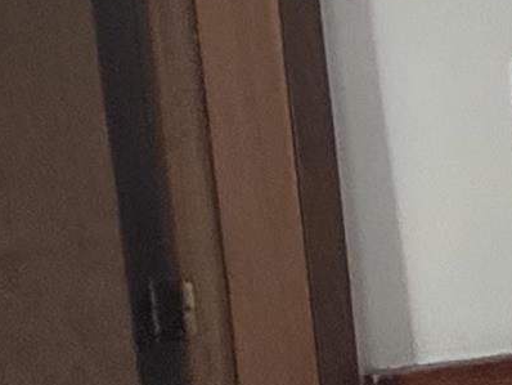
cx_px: 1849
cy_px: -265
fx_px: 1598
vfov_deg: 12.7
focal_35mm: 108
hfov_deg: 9.2
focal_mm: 2.22
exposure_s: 1/120
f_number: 2.2
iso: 320
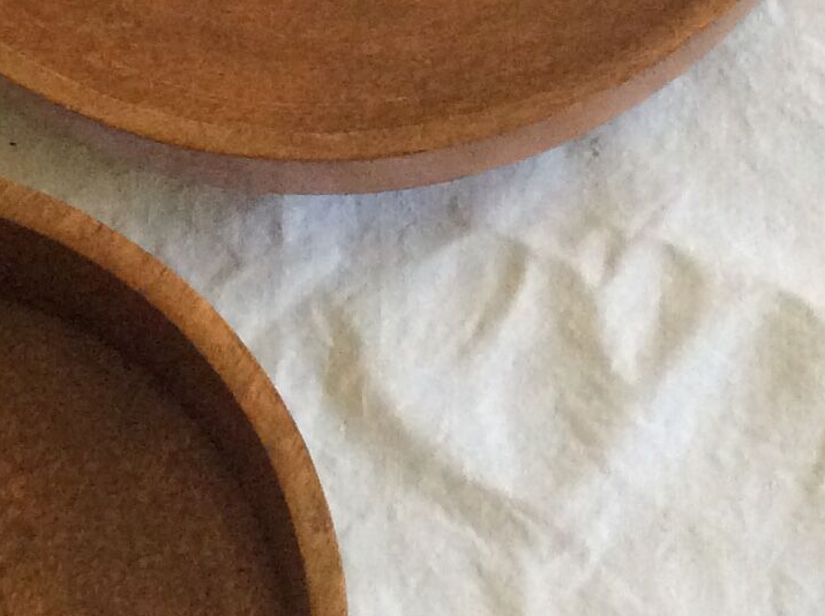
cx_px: 256
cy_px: 163
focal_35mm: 116
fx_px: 2760
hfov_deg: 16.9
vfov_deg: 12.7
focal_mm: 3.3
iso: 250
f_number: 2.4
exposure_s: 1/25
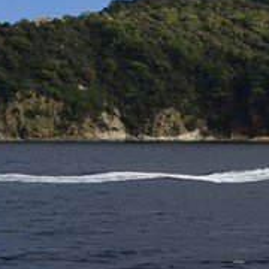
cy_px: 73
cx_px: 224
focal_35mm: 139
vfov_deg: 12.5
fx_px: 1222
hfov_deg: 12.5
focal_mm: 70
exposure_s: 1/320
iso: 200
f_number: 8
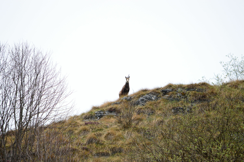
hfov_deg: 4.6
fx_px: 3047
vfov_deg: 3.0
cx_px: 122
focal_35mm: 450
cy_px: 81
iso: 800
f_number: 5.6
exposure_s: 1/800
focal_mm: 300
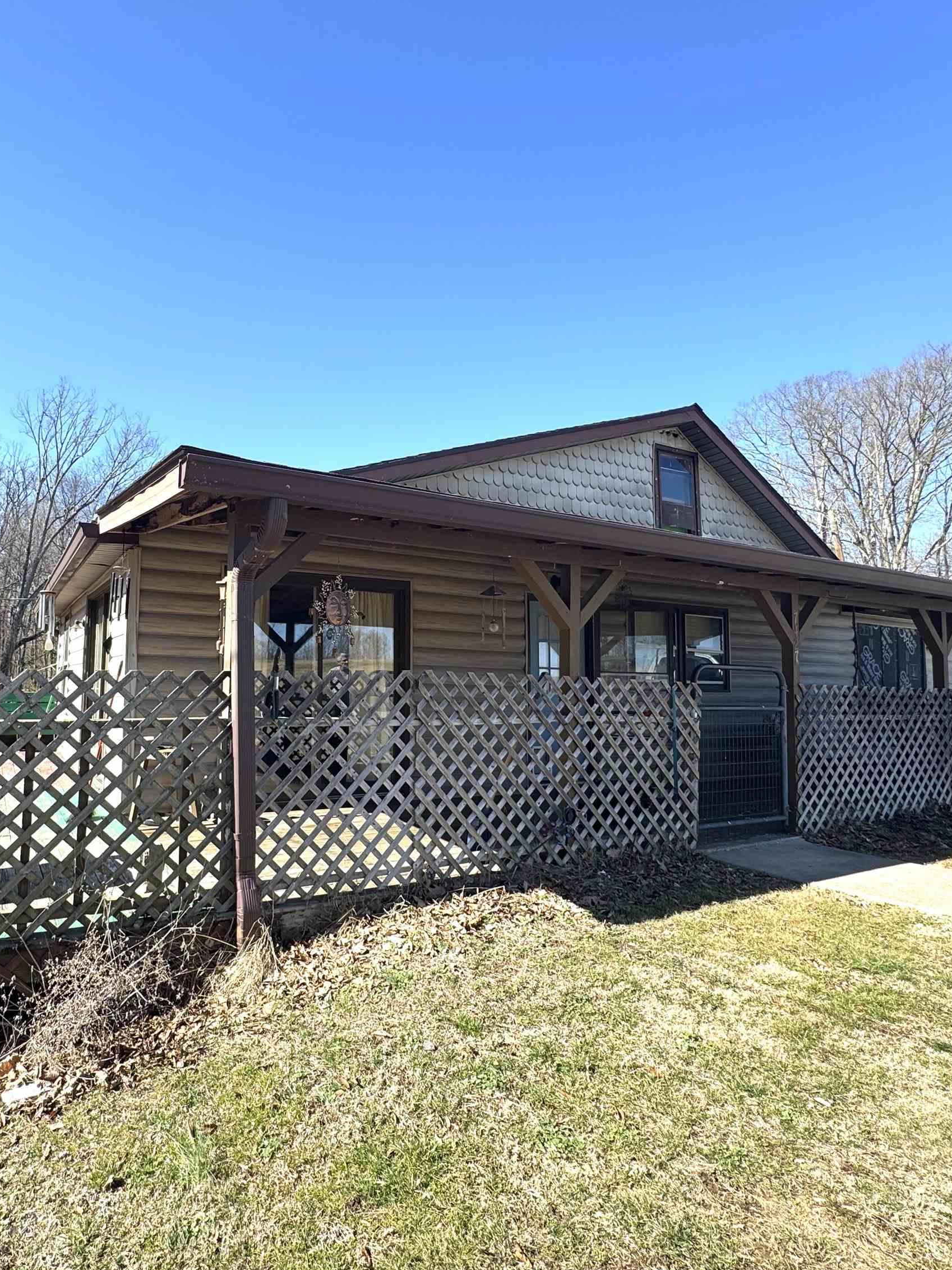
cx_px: 315
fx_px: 697
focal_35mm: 19
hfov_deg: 66.8
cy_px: 636
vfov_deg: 84.7
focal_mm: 2.22
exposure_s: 1/587
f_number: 2.2
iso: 50
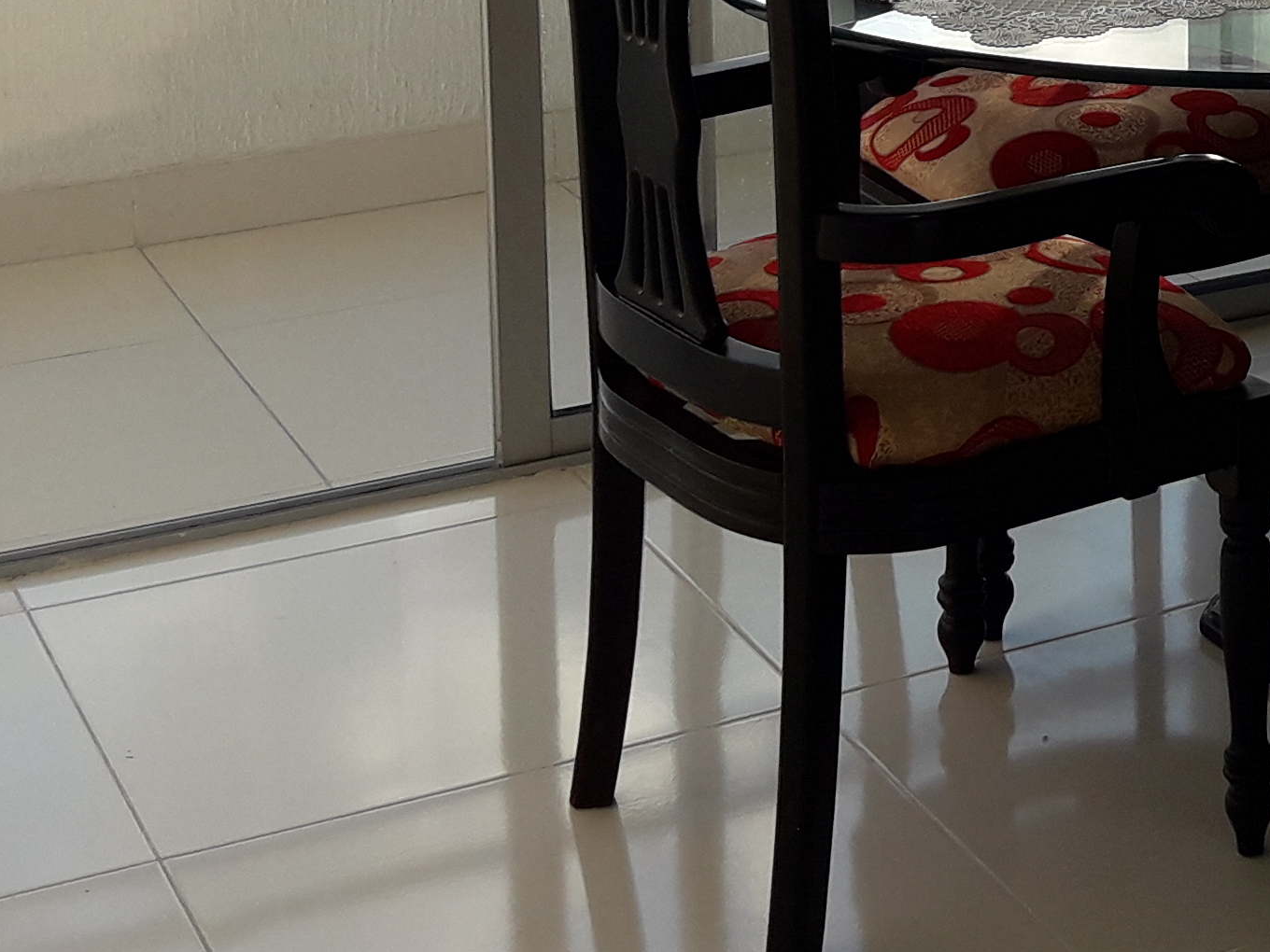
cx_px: 1312
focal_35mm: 85
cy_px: -192
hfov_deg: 22.0
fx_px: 3119
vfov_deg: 16.6
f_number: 1.9
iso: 40
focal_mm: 3.7
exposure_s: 1/448
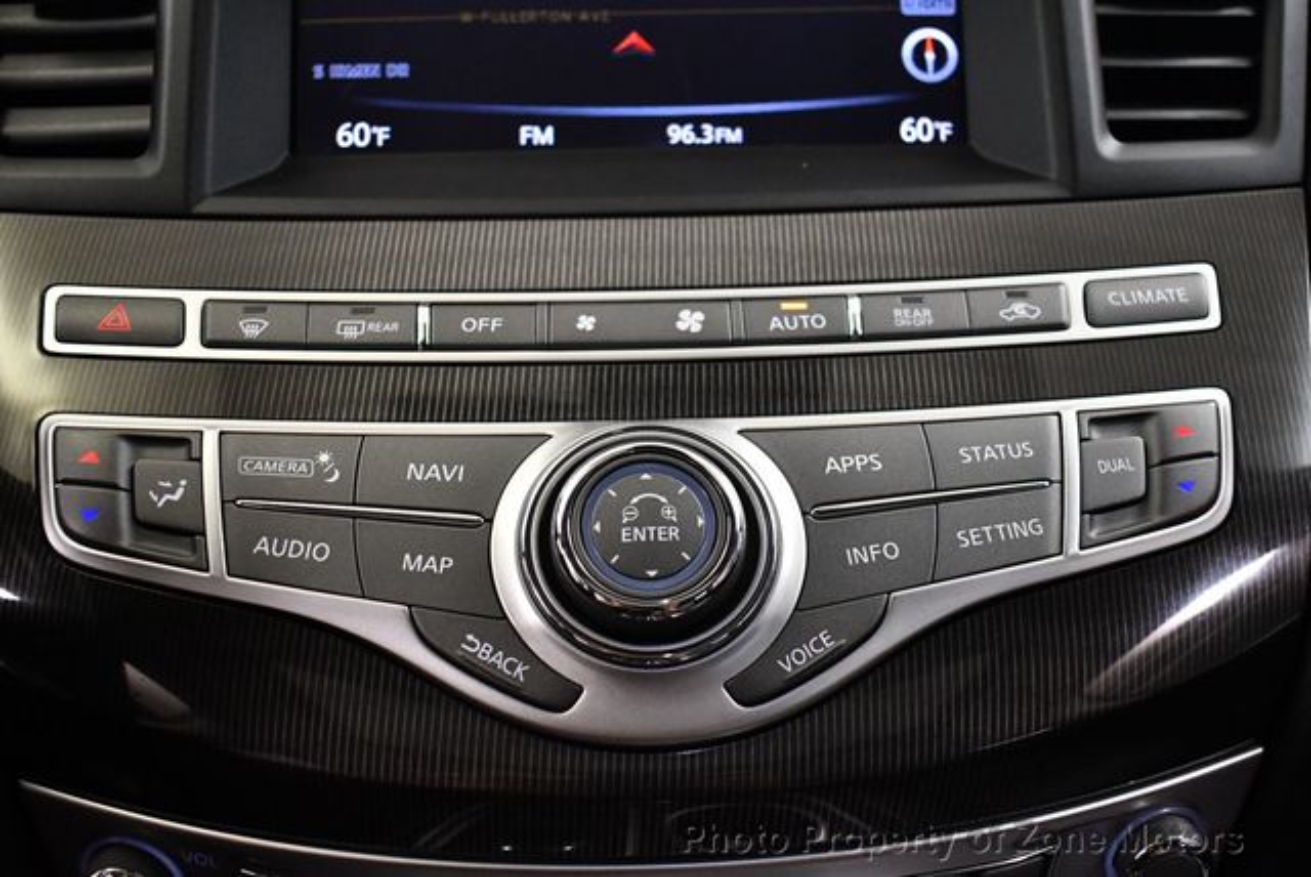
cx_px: 656
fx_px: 1604
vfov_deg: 30.6
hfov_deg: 44.5
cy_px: 438
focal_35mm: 44
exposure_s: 1/125
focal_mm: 22
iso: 2800
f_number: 3.8
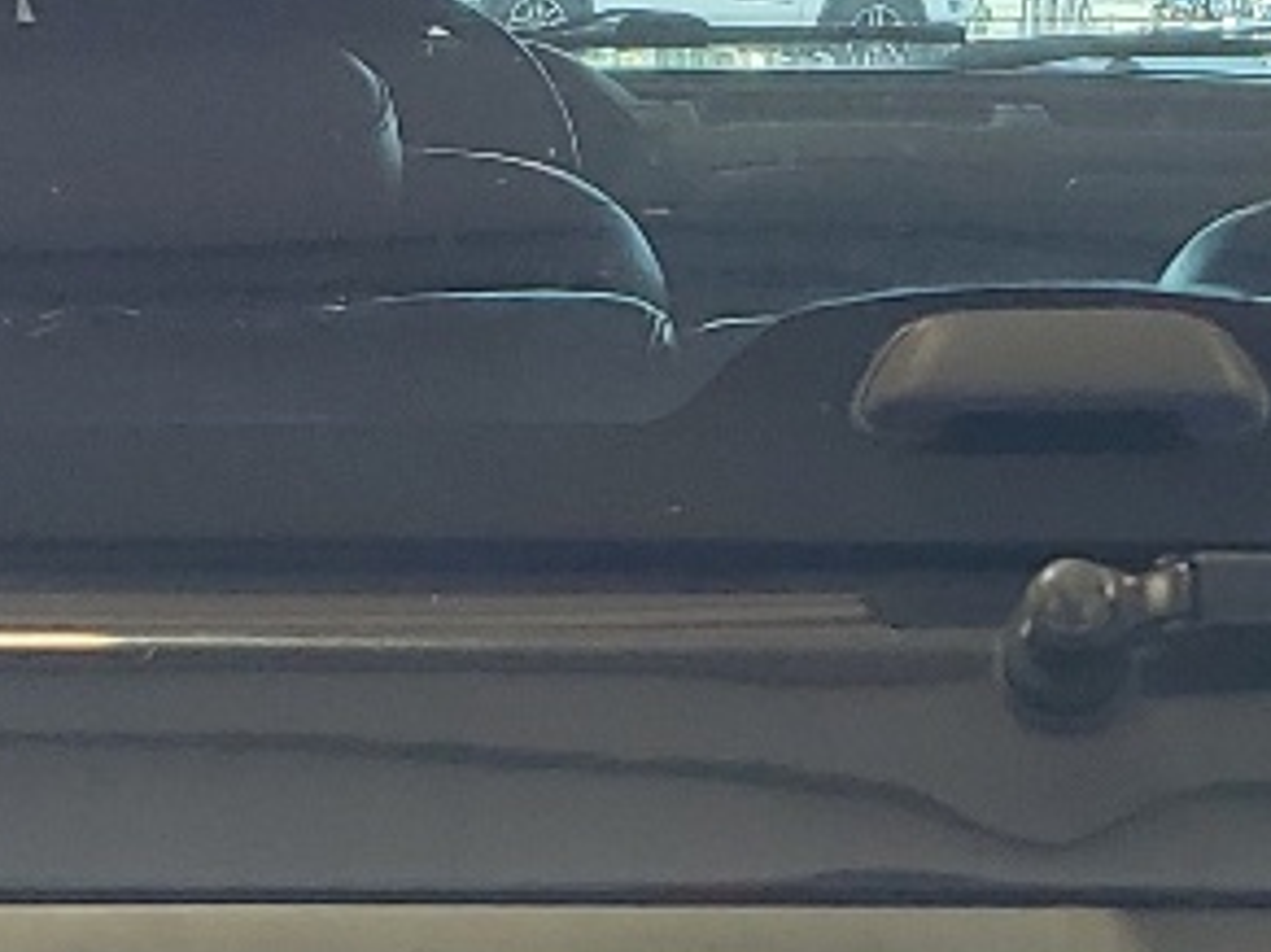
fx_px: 5248
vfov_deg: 10.3
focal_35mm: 143
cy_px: 1009
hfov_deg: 13.7
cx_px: 991
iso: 51
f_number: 1.5
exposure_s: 1/60.2
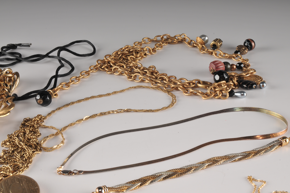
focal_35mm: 69
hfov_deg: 29.3
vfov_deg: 19.7
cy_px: 96
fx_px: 555
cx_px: 145
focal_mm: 46
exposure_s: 1/250
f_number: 22
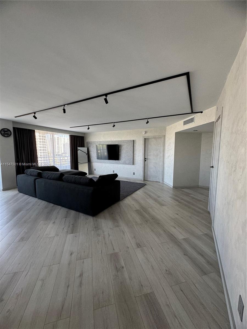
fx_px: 133
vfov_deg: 102.1
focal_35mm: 14
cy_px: 164
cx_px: 124
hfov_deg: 85.7
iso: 200
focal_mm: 2.22
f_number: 2.2
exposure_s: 1/99
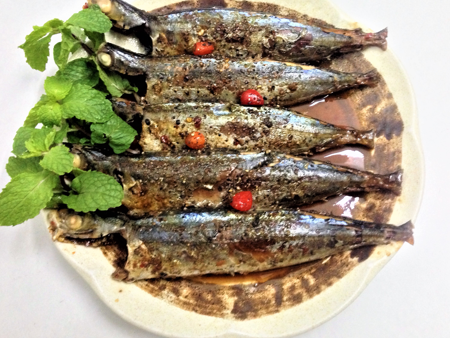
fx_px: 468
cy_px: 163
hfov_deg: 51.4
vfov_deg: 39.7
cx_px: 226
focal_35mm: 36
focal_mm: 4.12
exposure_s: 1/17
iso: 400
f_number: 2.4
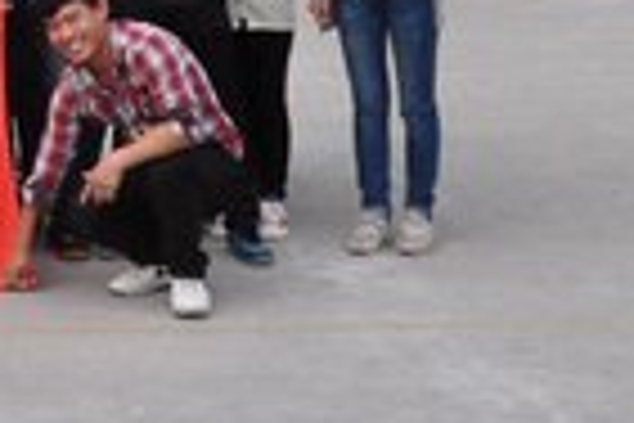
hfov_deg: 13.8
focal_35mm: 140
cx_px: -306
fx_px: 2465
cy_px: -425
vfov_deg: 9.2
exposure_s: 1/2000
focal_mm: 22
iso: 3200
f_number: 14
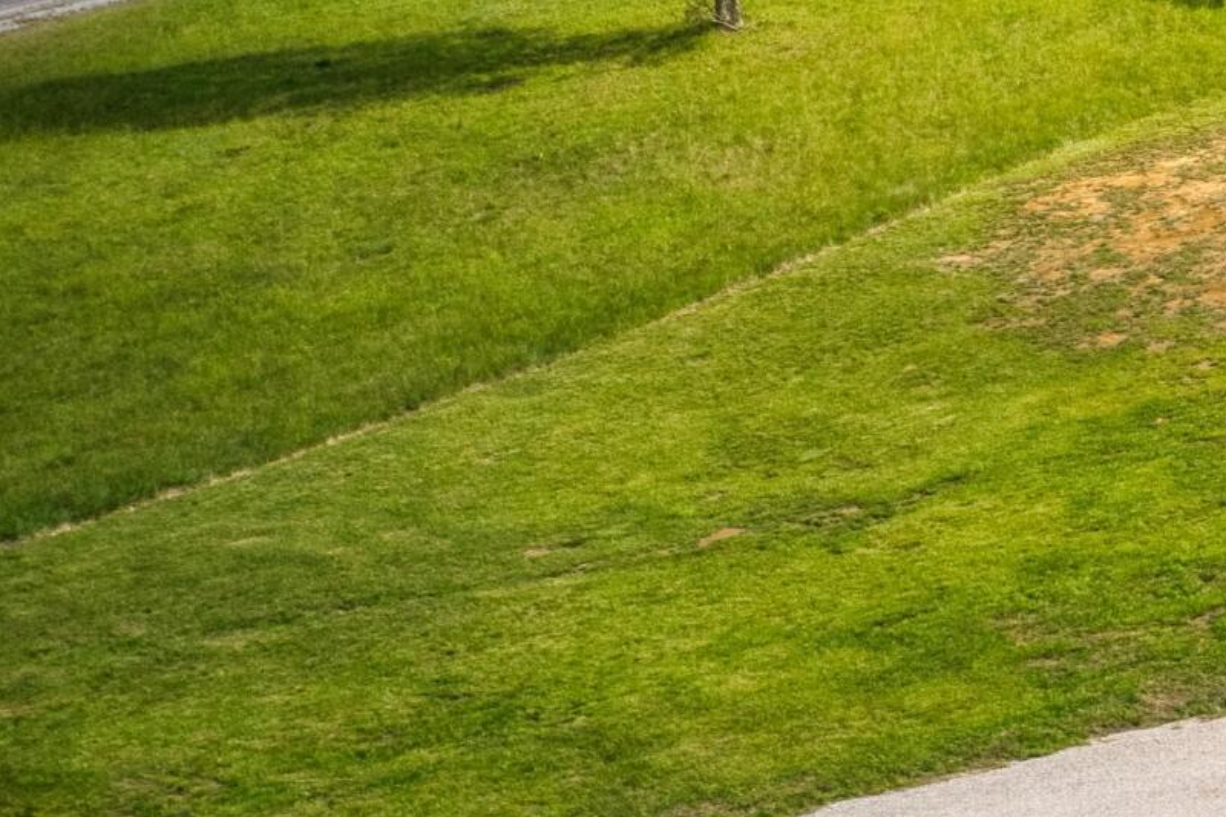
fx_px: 3575
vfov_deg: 13.0
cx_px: 2271
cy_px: 133
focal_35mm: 105
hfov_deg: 16.1
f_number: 7.1
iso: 400
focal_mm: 10.26
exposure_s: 1/60
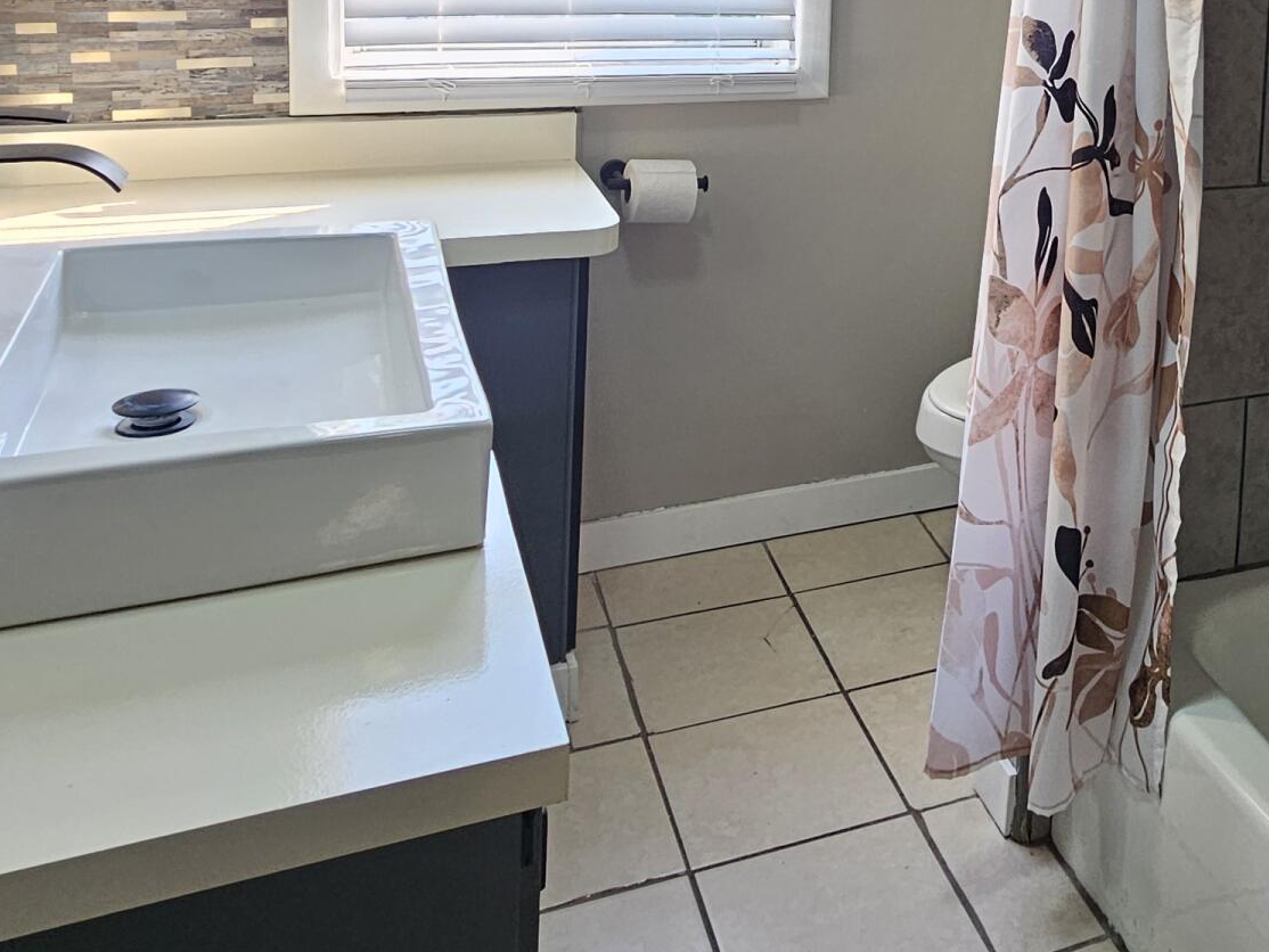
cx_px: 1099
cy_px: 30
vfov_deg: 37.0
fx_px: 1283
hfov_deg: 48.1
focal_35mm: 35
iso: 64
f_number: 2.2
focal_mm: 2.2
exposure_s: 1/60
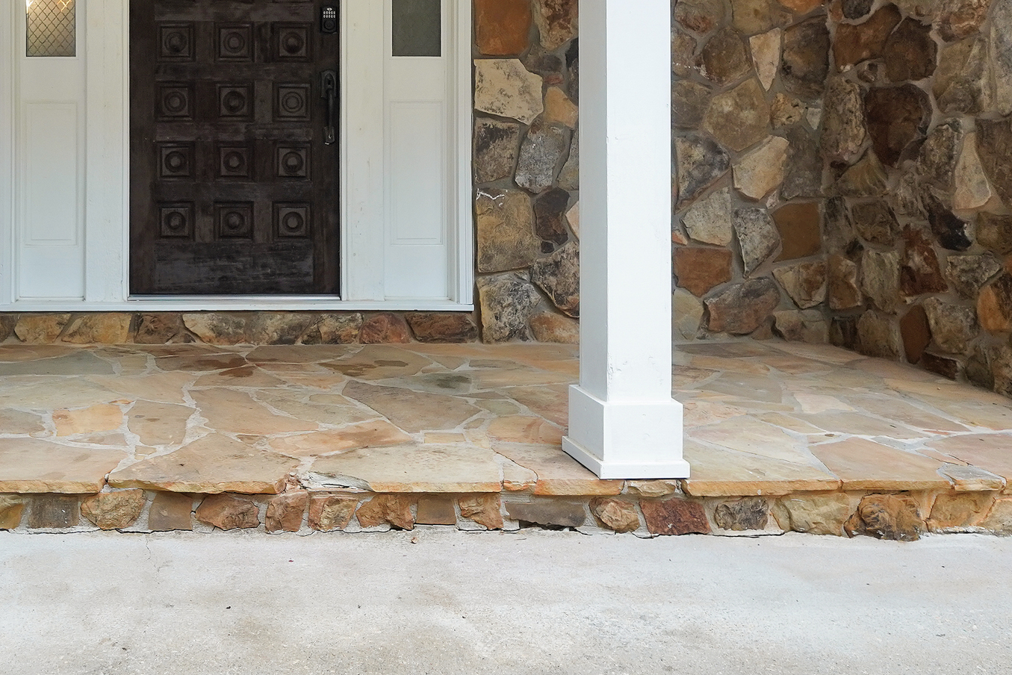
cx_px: 203
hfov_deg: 52.2
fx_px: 956
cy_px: 150
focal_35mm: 34
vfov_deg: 37.7
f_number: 4
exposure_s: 1/160
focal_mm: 10
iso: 400
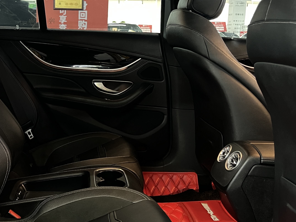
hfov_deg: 38.2
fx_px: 419
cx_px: 83
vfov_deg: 29.7
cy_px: 107
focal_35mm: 49
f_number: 1.5
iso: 1000
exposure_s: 1/25
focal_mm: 5.7
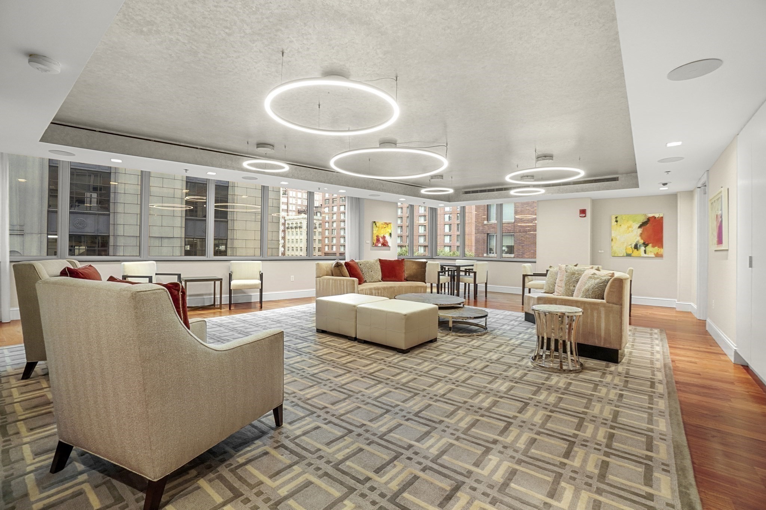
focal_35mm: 15
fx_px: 319
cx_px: 383
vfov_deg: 77.3
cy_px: 255
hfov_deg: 100.4
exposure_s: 1/8
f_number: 7.1
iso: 500
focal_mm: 10
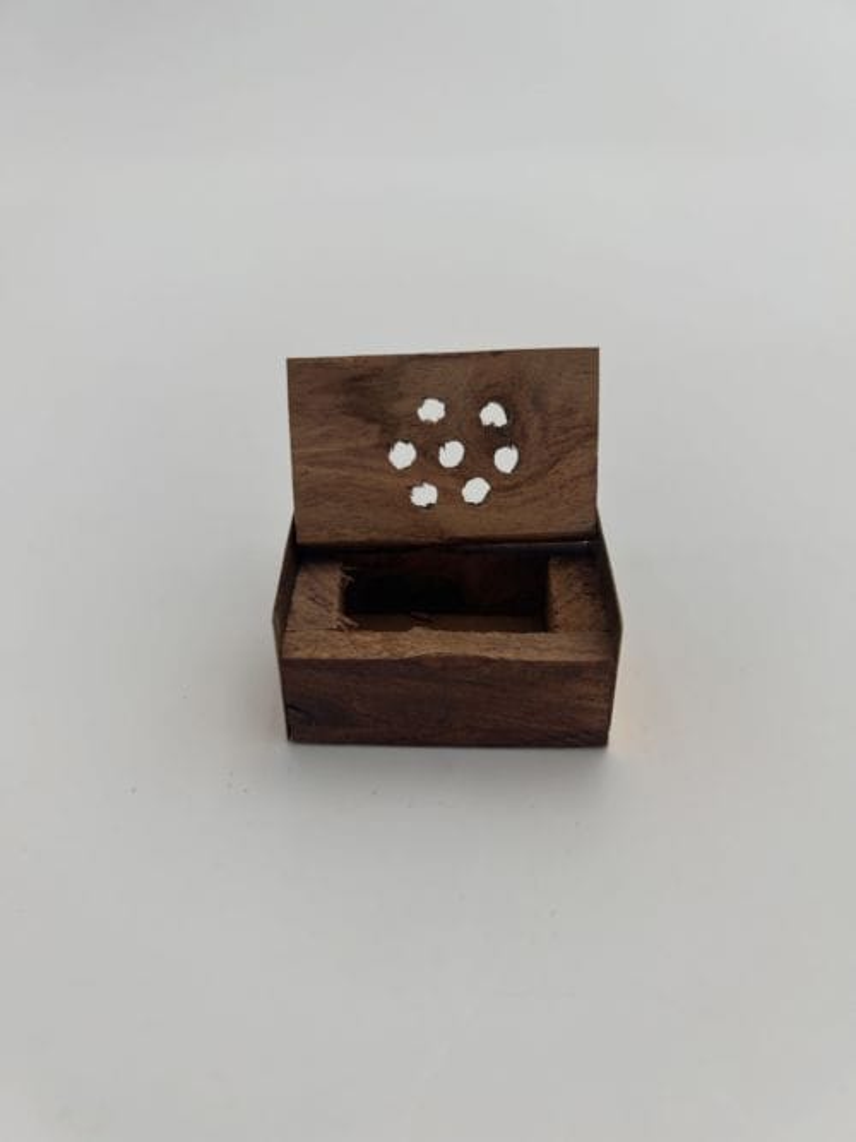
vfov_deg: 67.3
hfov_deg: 53.0
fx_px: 858
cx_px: 428
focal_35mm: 26
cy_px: 571
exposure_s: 1/853
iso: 50
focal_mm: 5.7
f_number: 1.5
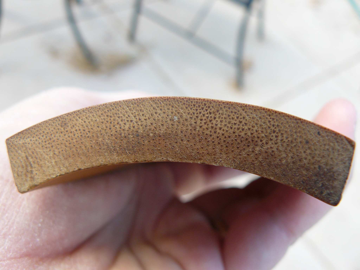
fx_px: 374
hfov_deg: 51.4
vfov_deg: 39.7
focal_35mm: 36
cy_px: 135
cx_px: 180
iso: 100
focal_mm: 6
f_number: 2.8
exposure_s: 1/80
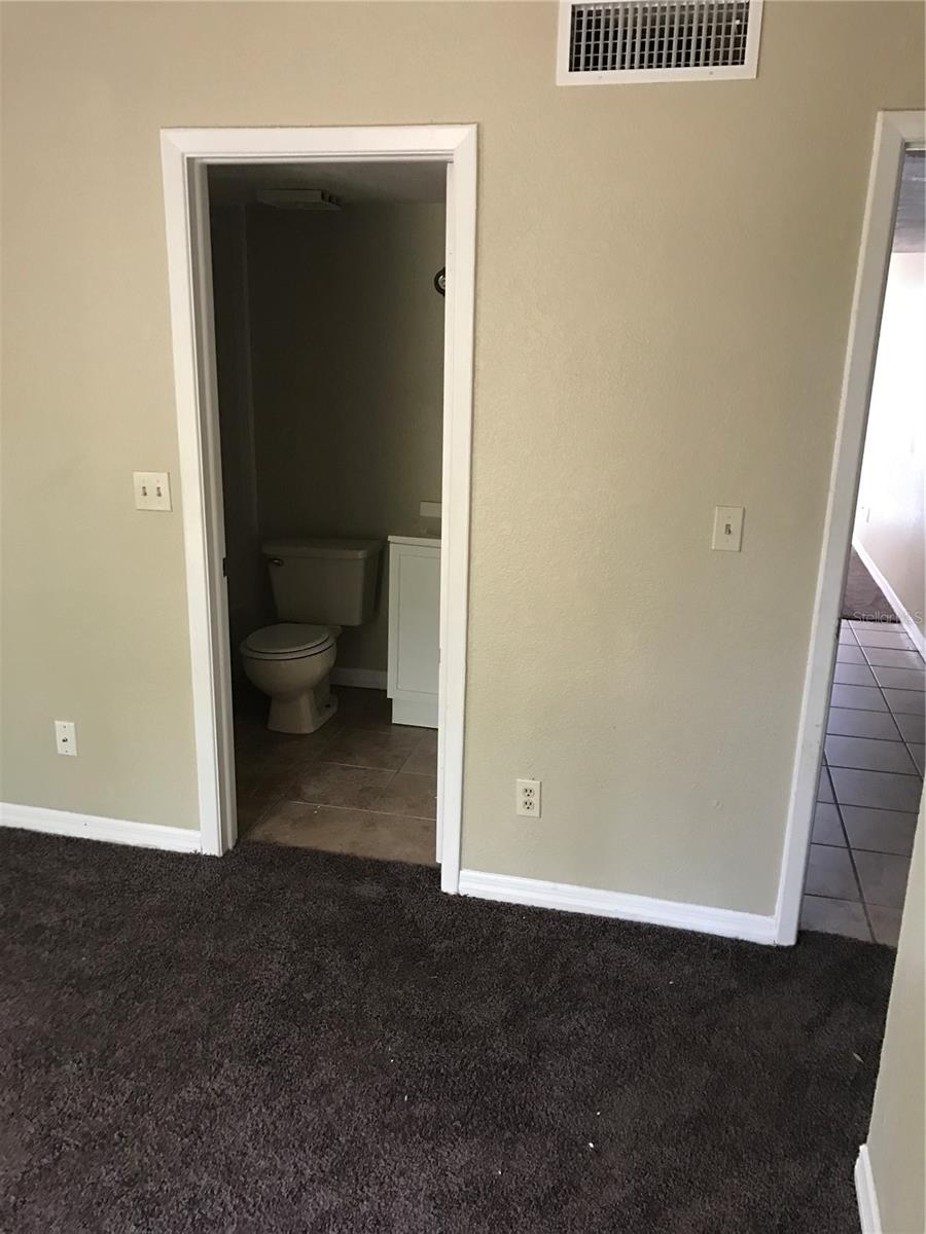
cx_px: 463
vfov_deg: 63.4
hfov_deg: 49.7
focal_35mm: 28
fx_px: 999
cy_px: 617
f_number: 1.8
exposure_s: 1/15
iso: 64
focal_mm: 3.99
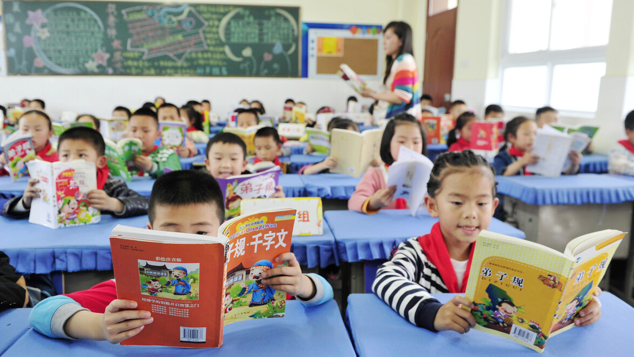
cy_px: 183
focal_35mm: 29
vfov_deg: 40.2
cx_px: 311
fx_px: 488
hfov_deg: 66.1
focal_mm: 27
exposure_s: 1/60
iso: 1000
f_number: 5
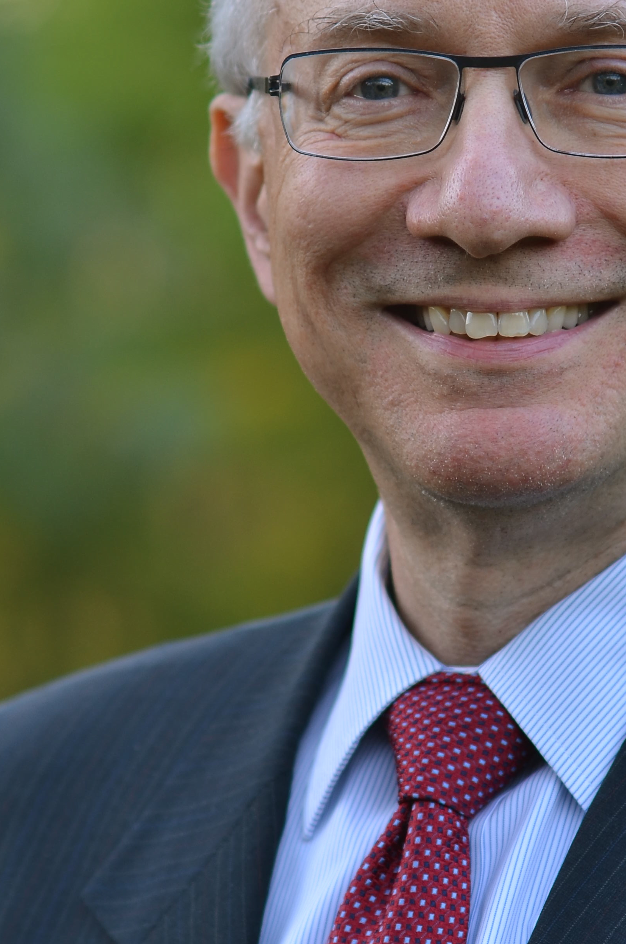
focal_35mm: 259
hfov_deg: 5.3
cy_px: 485
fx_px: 6786
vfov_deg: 8.0
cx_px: 434
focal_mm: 85
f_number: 2.8
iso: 100
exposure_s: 1/200
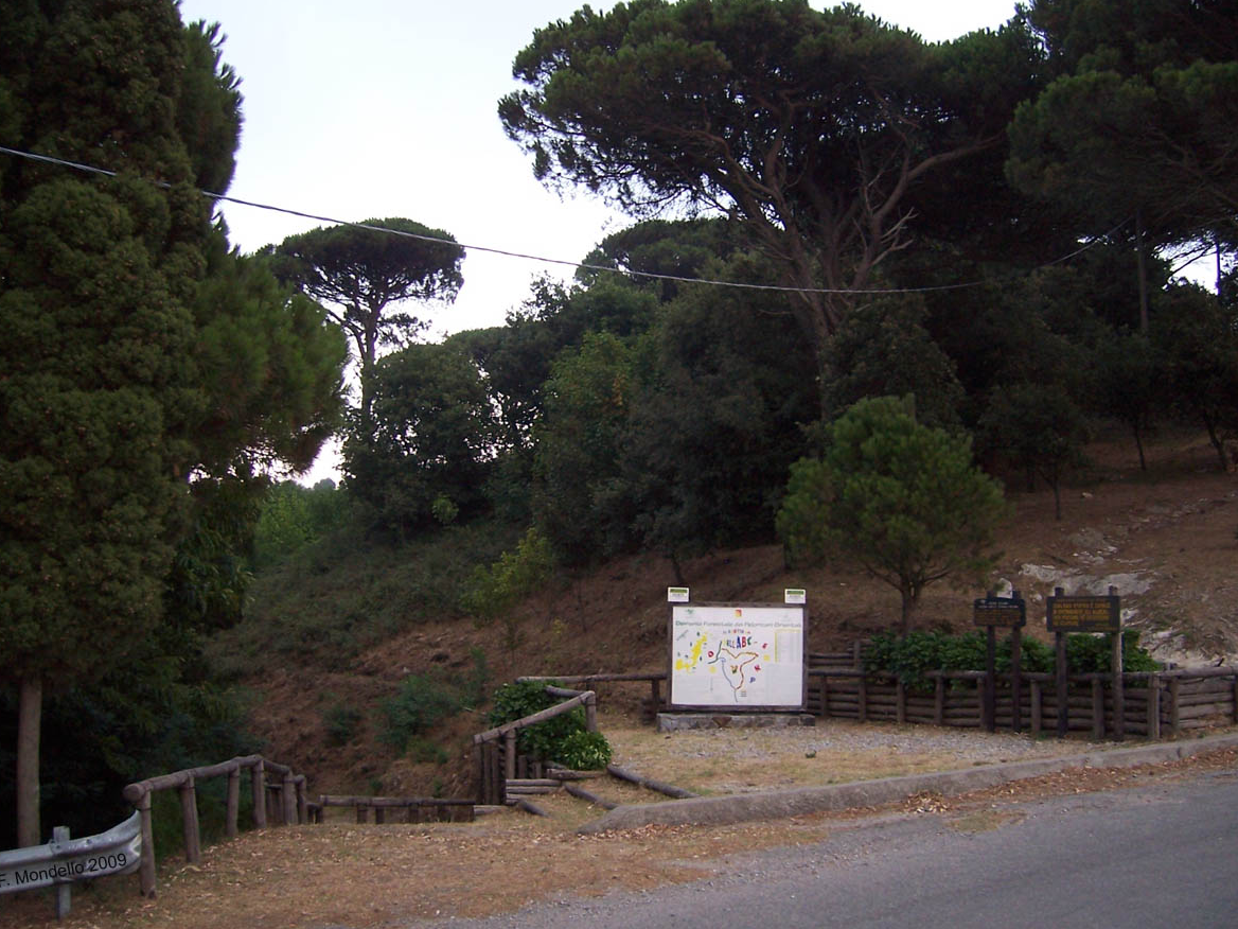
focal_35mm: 37
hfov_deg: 50.1
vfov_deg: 38.7
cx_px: 603
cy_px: 466
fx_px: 1323
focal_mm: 6
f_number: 3
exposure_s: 1/60
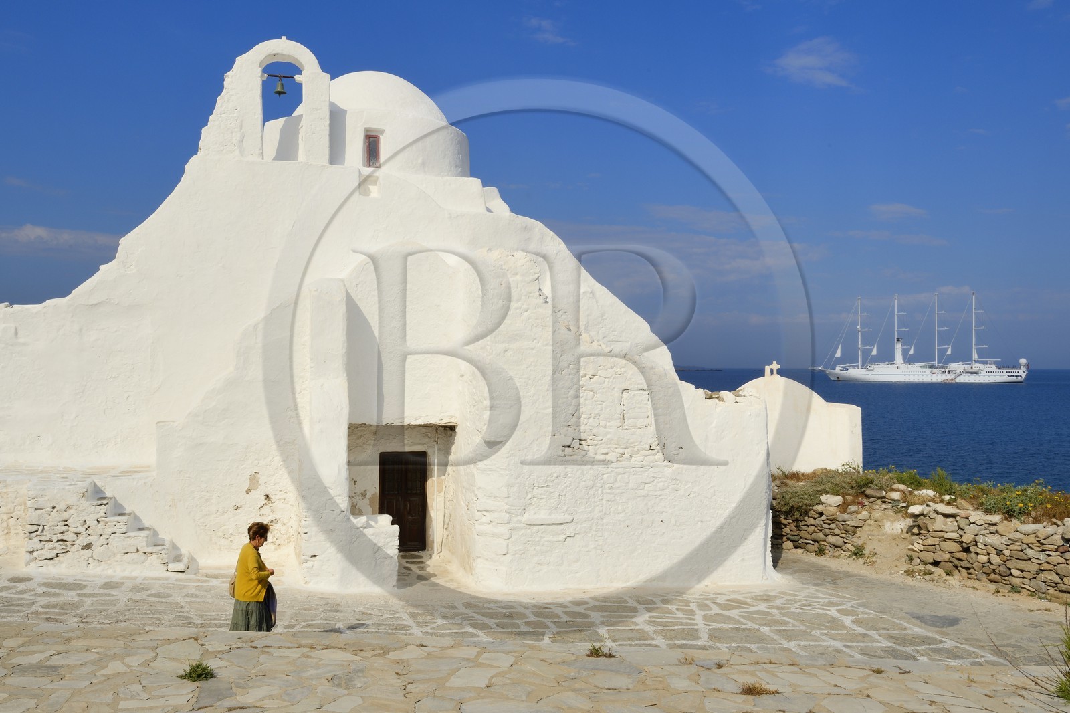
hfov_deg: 58.7
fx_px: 951
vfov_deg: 41.1
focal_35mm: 32
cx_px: 535
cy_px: 356
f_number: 18
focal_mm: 32
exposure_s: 1/250
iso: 200
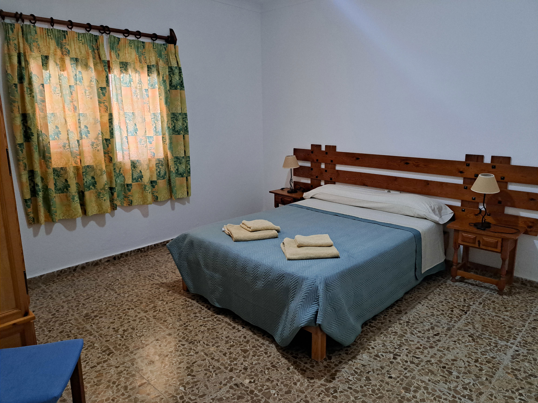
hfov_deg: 71.6
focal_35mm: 24
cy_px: 202
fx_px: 373
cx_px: 269
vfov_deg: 56.8
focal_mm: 5.23
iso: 400
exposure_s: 1/33
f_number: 1.8
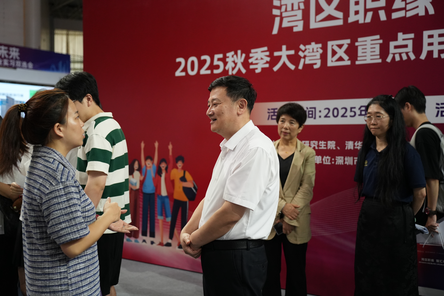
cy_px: 148
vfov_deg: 32.6
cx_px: 222
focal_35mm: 41
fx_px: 506
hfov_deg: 47.4
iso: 3200
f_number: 2.8
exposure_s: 1/320
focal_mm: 41
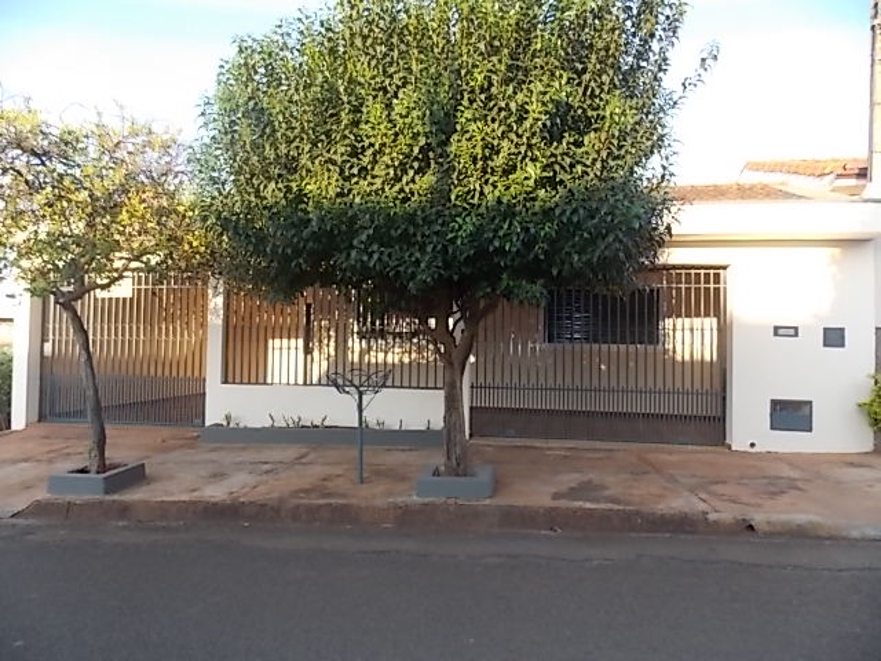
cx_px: 440
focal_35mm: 23
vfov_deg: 58.9
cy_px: 330
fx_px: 585
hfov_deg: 73.9
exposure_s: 1/125
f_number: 3.1
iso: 80
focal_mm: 4
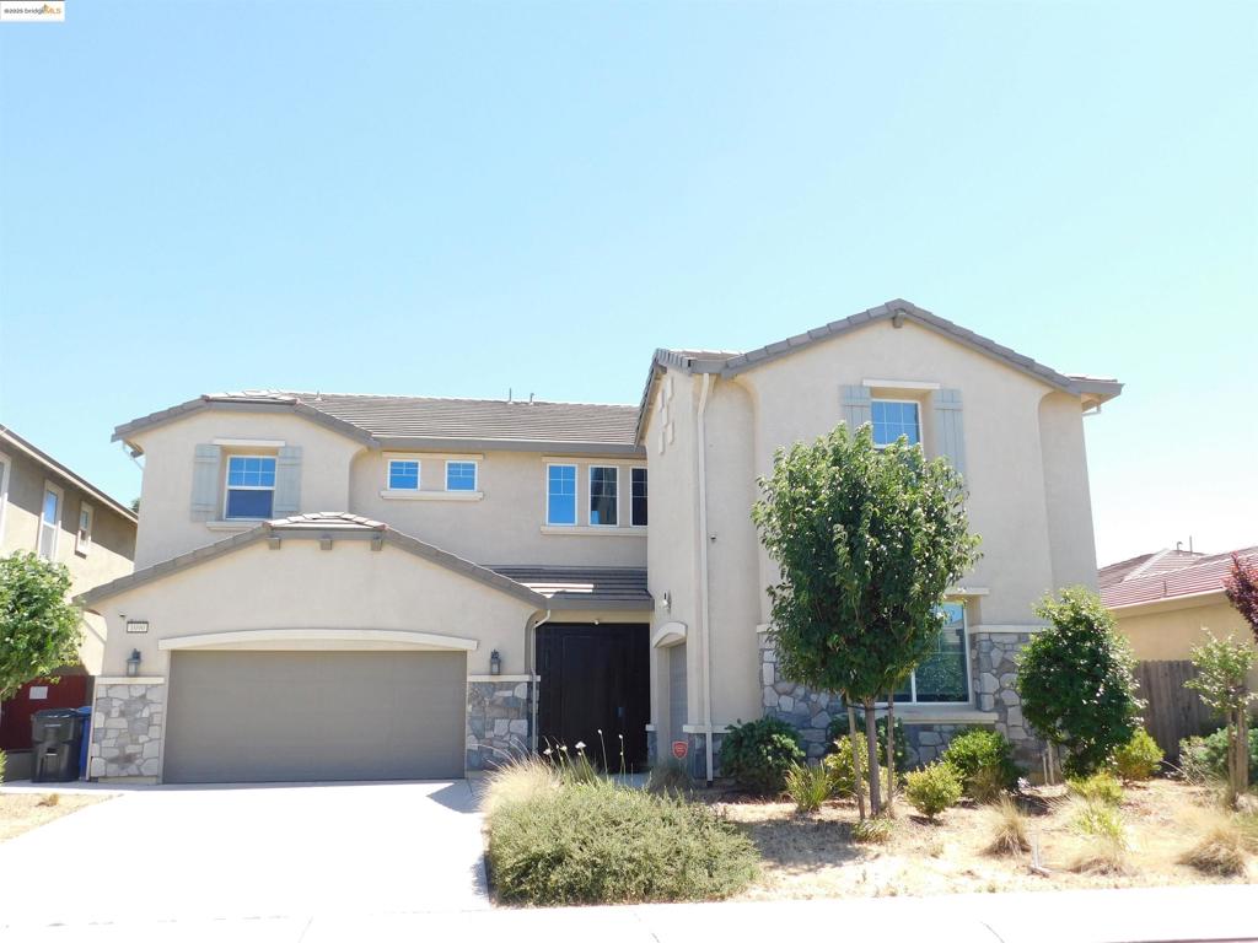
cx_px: 629
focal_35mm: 30
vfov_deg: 46.8
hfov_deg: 60.0
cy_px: 472
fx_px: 1090
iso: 125
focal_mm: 5.3
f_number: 3.2
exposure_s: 1/500
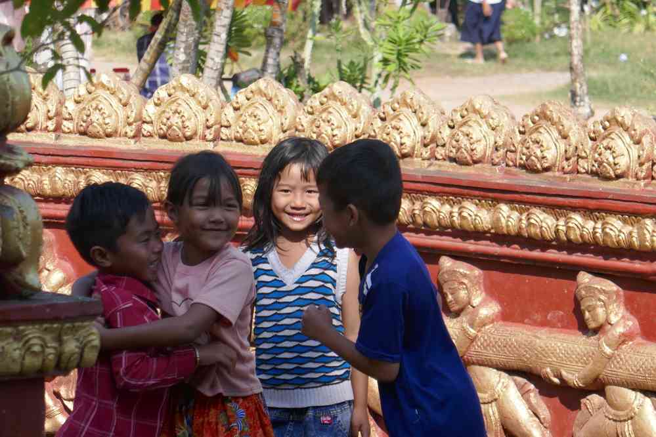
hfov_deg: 9.2
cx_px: 328
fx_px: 4081
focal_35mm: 224
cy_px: 218
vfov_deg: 6.1
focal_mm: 81.5
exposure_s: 1/250
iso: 125
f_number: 5.9
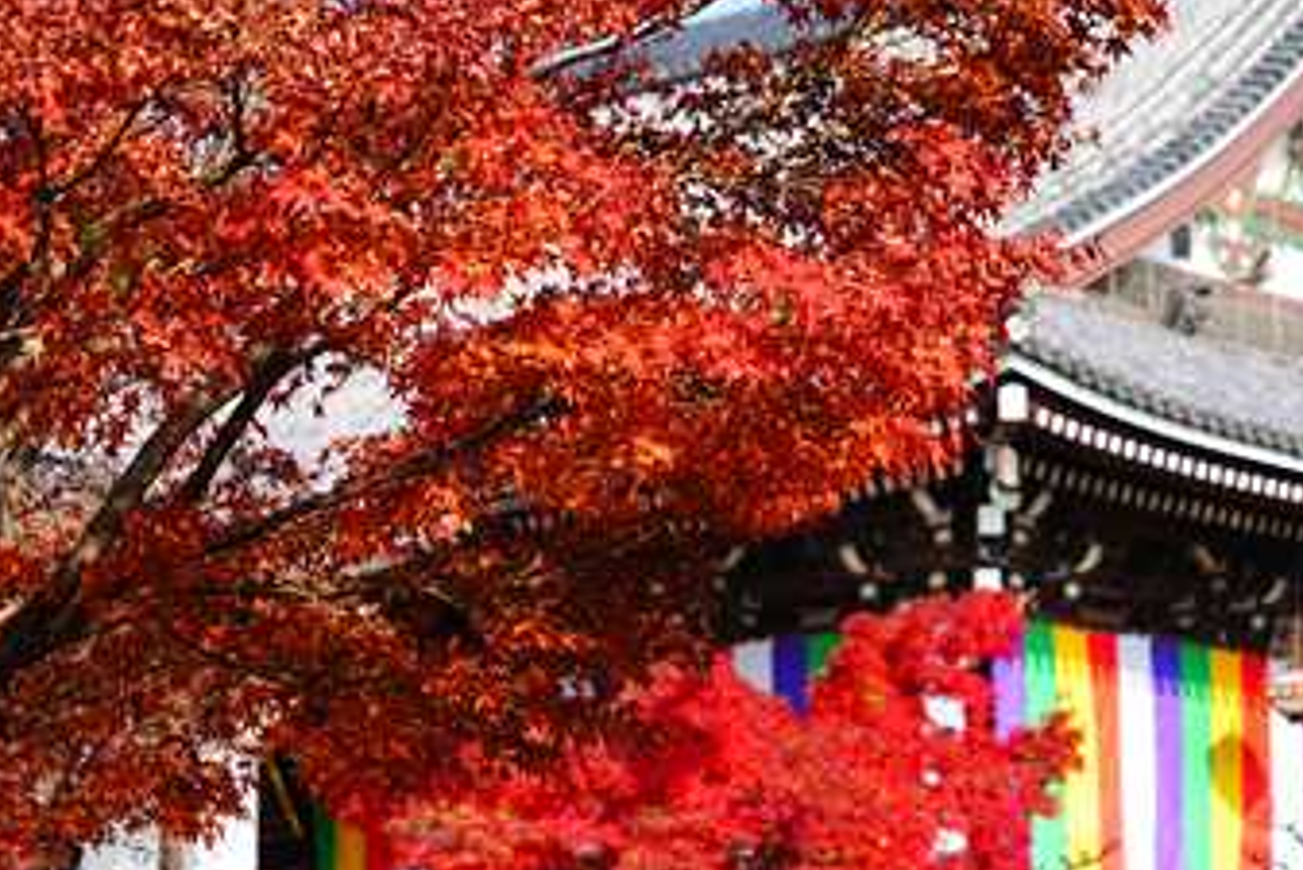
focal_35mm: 120
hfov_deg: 17.1
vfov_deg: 11.4
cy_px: 470
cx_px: 669
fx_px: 4345
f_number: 6.3
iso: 100
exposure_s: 1/160
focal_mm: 101
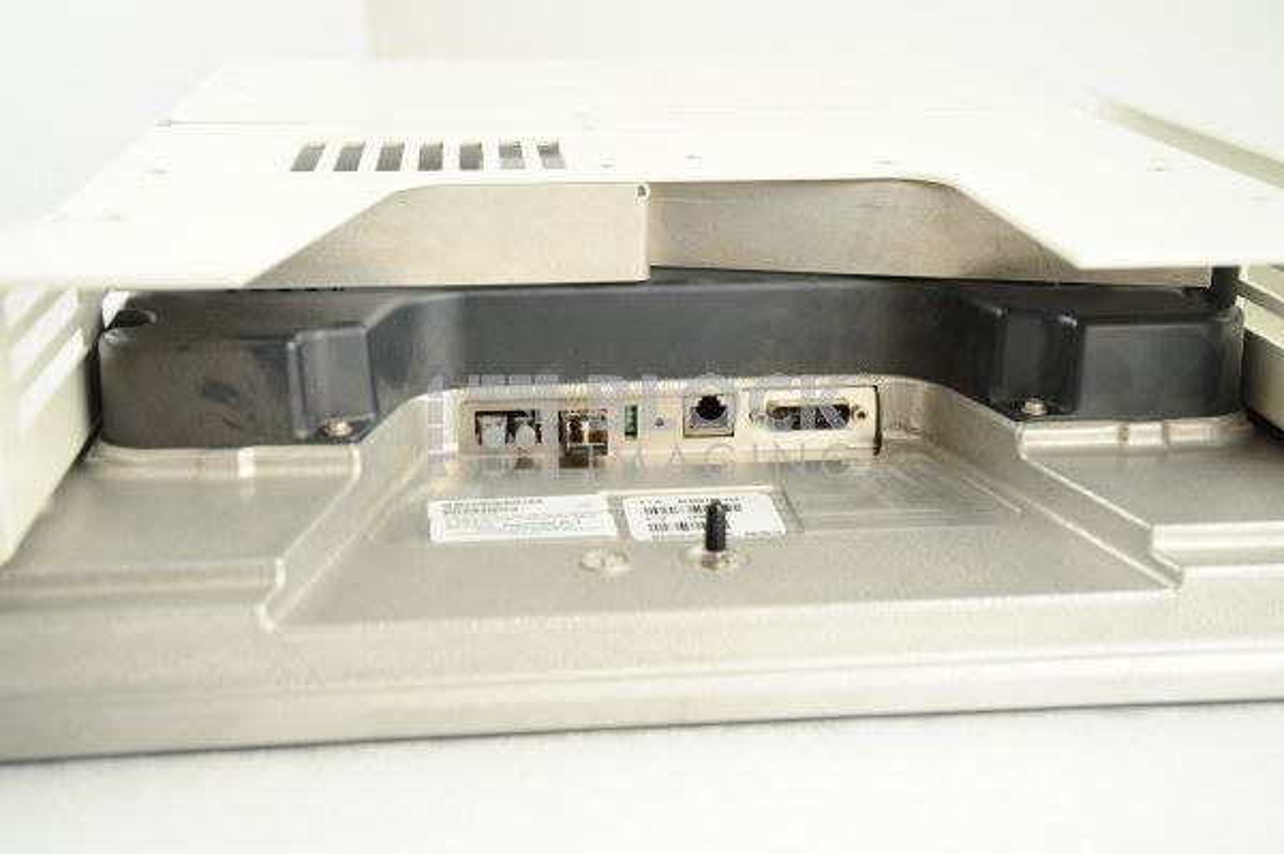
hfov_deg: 39.6
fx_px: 1782
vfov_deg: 26.9
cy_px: 427
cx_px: 642
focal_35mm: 50
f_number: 6.3
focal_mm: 50
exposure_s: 1/100
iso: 800
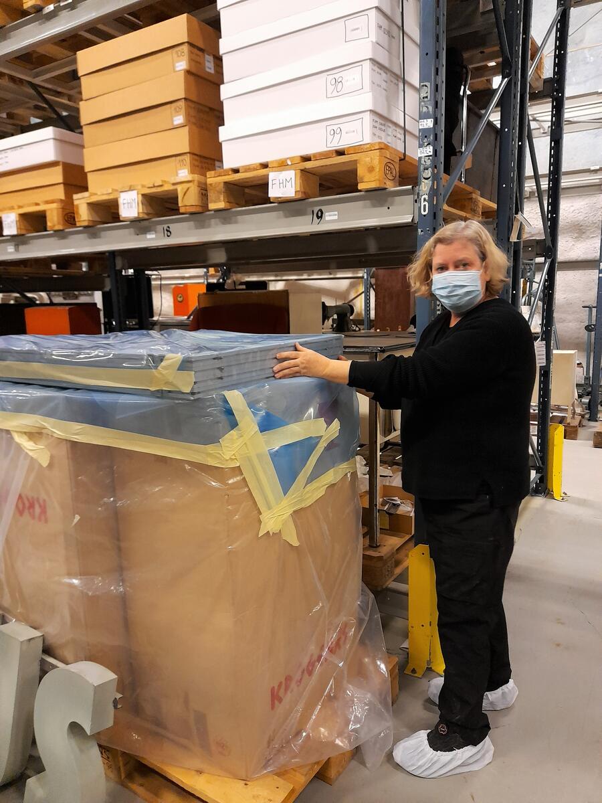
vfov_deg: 69.4
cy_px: 402
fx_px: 580
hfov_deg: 54.9
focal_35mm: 25
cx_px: 301
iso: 500
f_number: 2
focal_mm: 4.6
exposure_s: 1/25
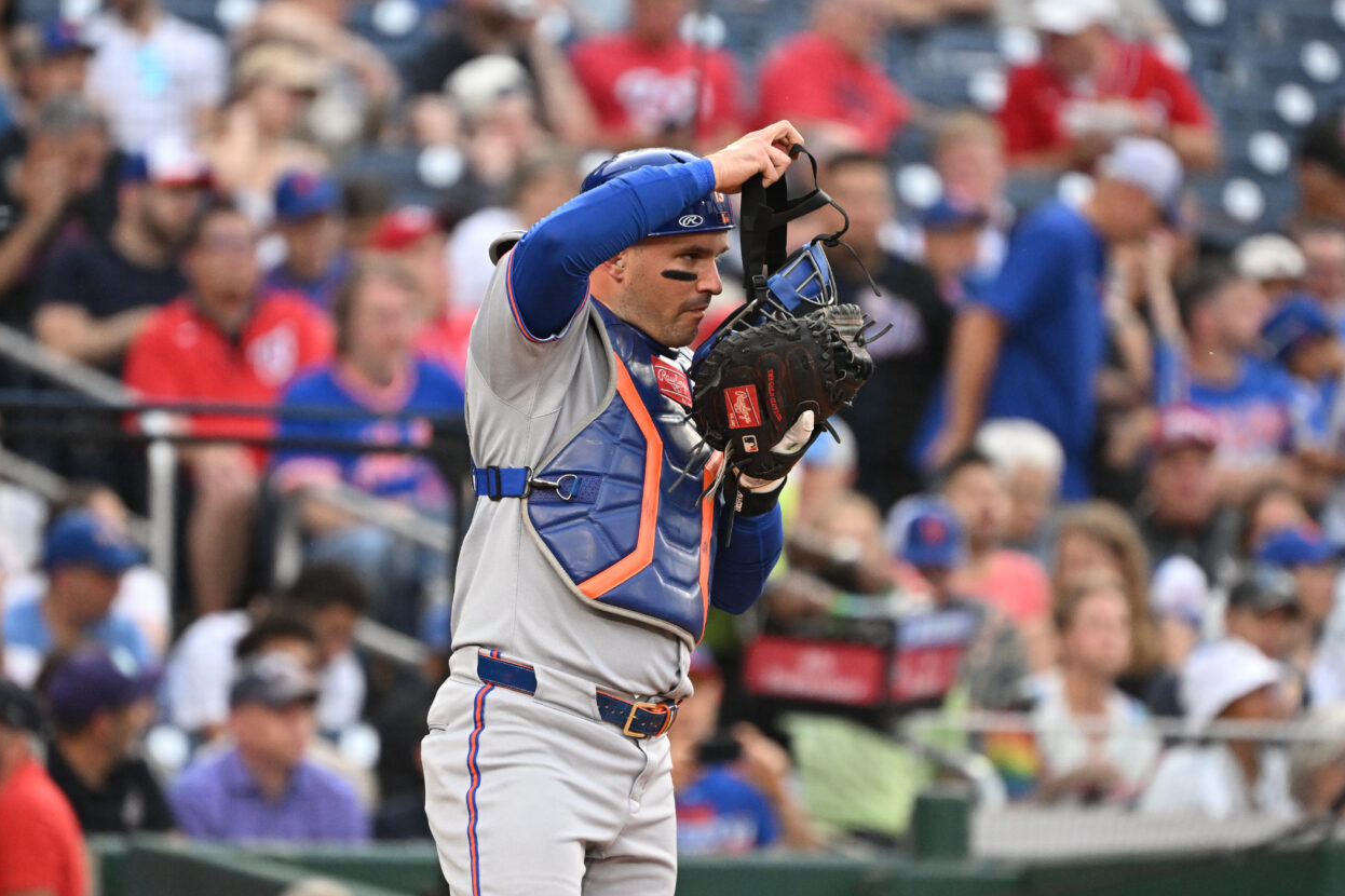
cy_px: 449
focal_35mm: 602
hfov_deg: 3.4
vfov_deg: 2.3
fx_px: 22484
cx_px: 674
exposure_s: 1/2000
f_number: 4
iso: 3200
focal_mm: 400
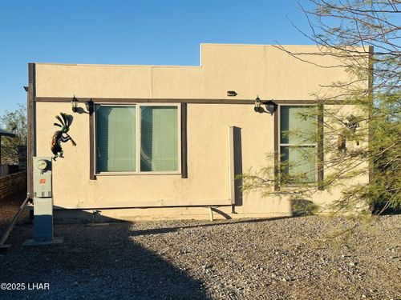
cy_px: 150
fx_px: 556
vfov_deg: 30.3
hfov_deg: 39.7
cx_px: 200
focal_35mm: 48
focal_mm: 6.86
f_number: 1.78
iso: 64
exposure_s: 1/3731
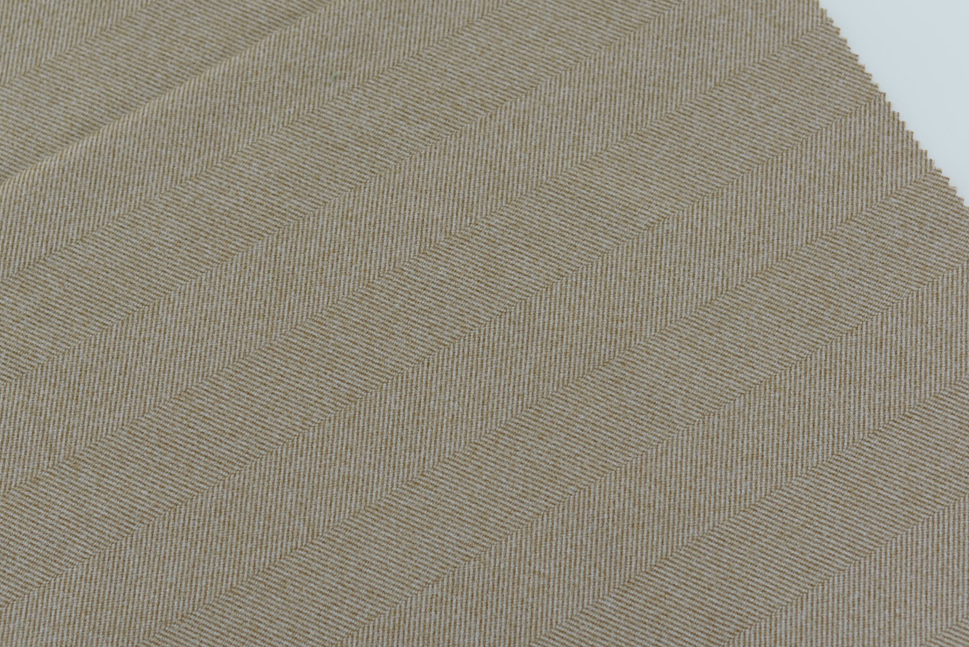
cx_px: 412
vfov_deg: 18.7
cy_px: 280
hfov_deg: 27.7
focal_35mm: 73
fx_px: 1965
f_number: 3.5
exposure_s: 1/200
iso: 100
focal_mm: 50
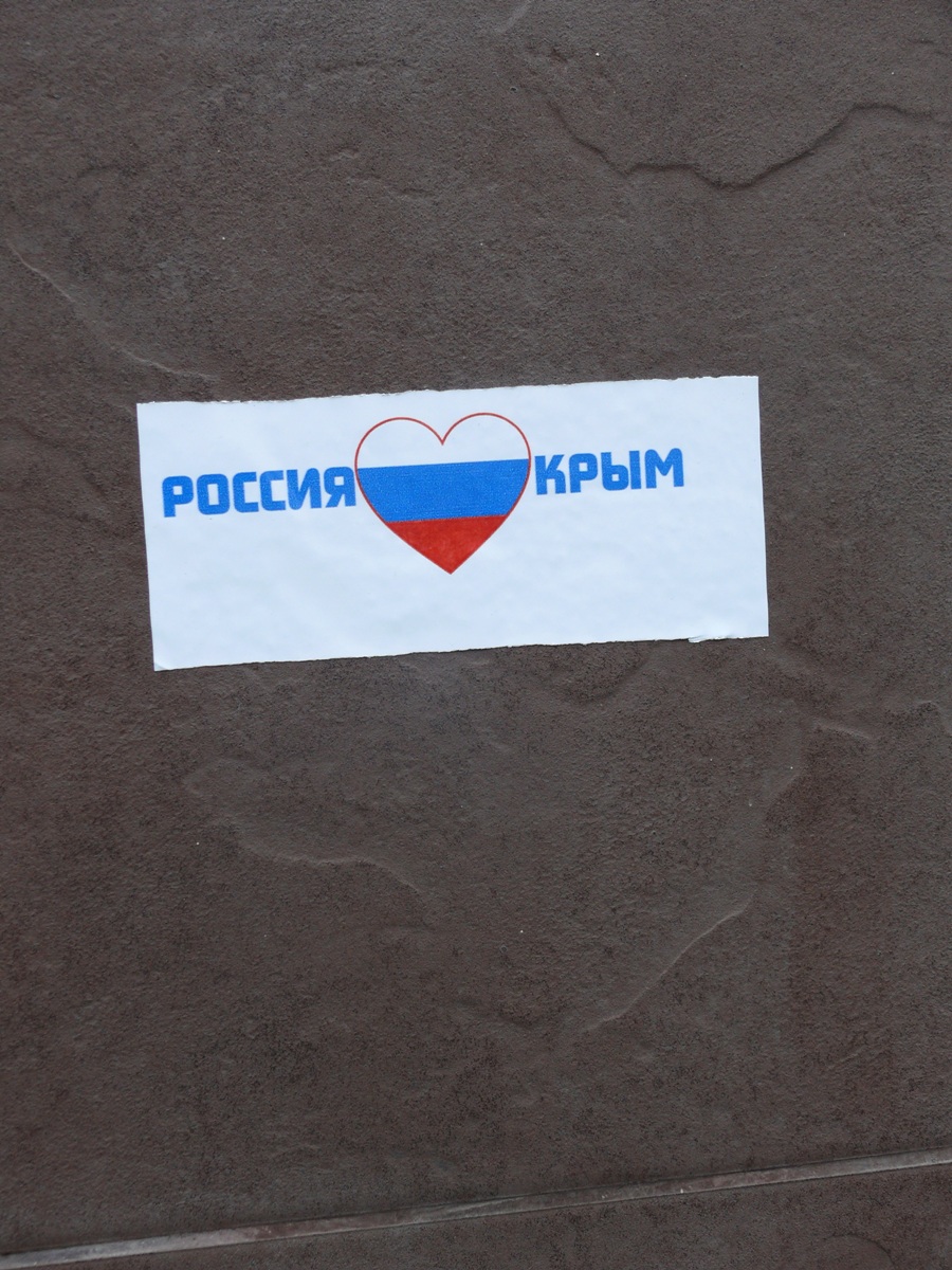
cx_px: 476
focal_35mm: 66
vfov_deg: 29.4
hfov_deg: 22.3
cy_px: 635
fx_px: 2420
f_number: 4.5
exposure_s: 1/200
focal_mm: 14
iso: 100
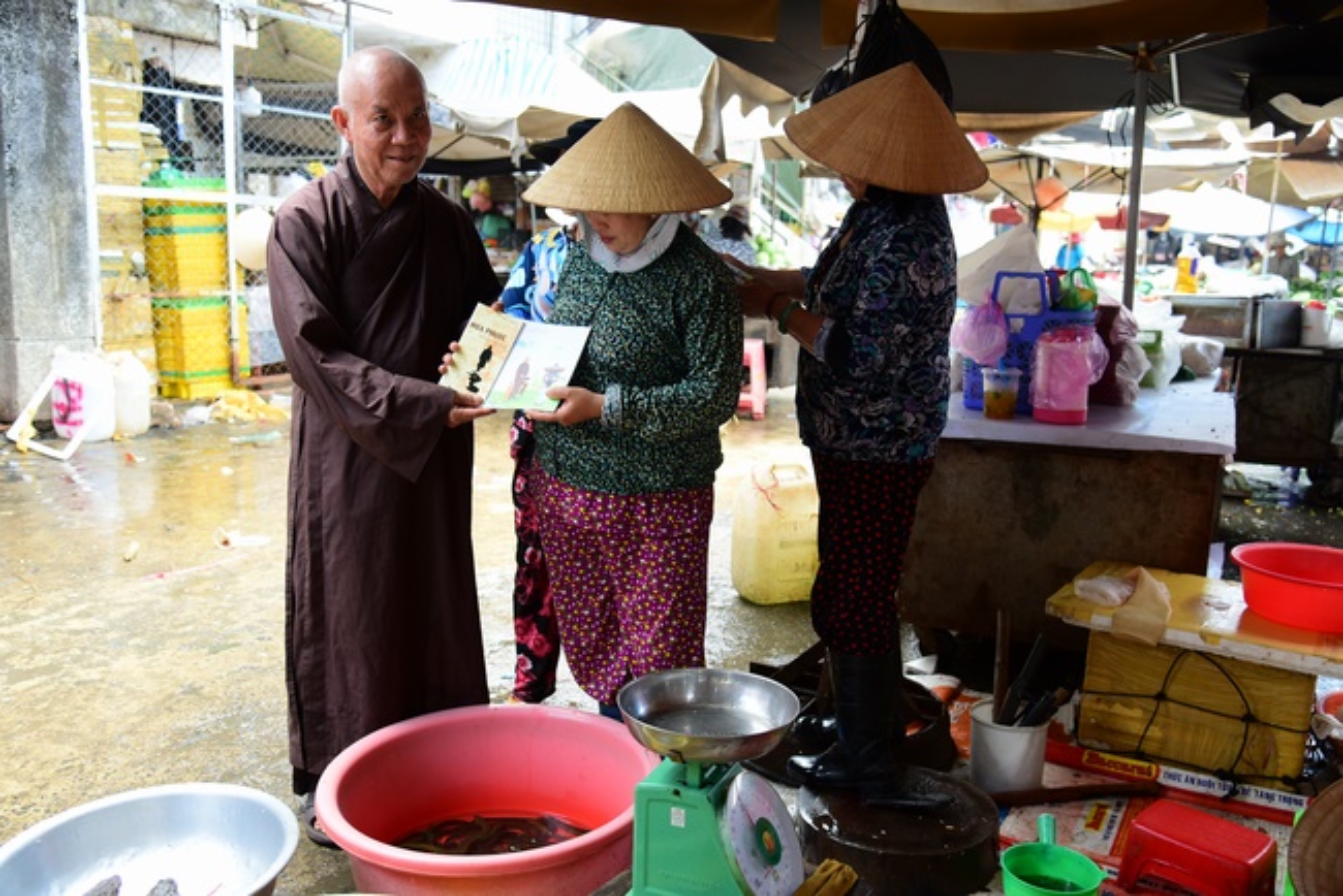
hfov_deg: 60.3
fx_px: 1157
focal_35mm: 31
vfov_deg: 42.4
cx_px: 672
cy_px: 448
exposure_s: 1/80
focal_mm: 31
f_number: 4
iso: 320
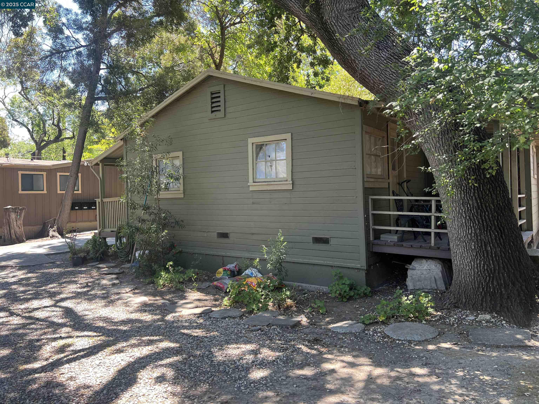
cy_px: 202
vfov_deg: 53.1
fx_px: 405
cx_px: 270
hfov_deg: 67.3
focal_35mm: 26
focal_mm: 5.7
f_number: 1.5
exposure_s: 1/220
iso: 40
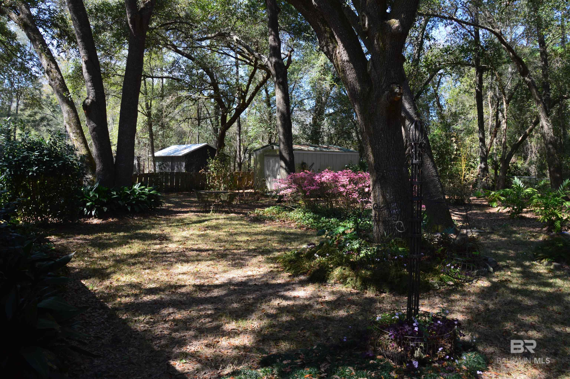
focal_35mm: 27
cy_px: 190
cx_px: 285
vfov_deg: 47.8
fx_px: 427
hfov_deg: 67.4
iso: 400
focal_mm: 18
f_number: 9
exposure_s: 1/160
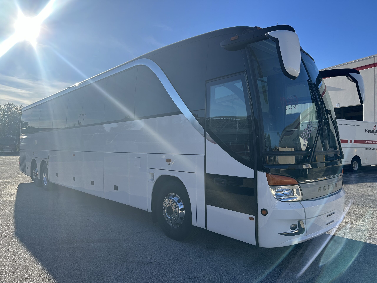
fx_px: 261
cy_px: 142
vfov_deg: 56.8
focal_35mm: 24
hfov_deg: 71.6
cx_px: 188
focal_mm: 6.86
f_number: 1.78
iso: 80
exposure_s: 1/5000
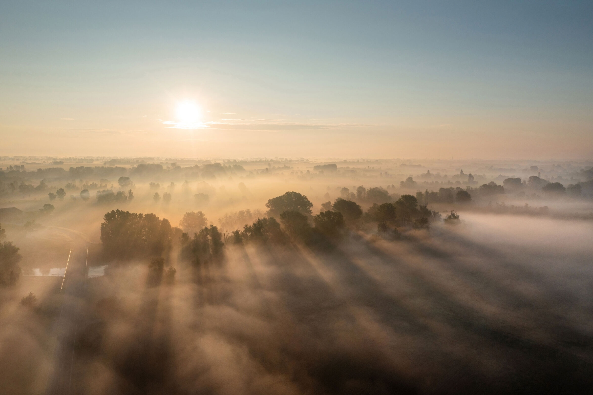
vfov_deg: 46.4
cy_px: 198
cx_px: 296
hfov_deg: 65.5
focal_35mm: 28
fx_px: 461
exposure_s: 1/640
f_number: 5.6
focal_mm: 10.26
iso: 100
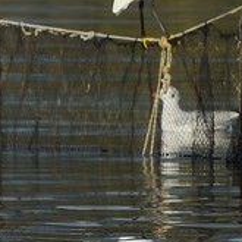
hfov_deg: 1.0
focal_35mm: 1730
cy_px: -117
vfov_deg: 1.0
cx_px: 1077
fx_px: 13683
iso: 400
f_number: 16
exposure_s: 1/320
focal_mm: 210
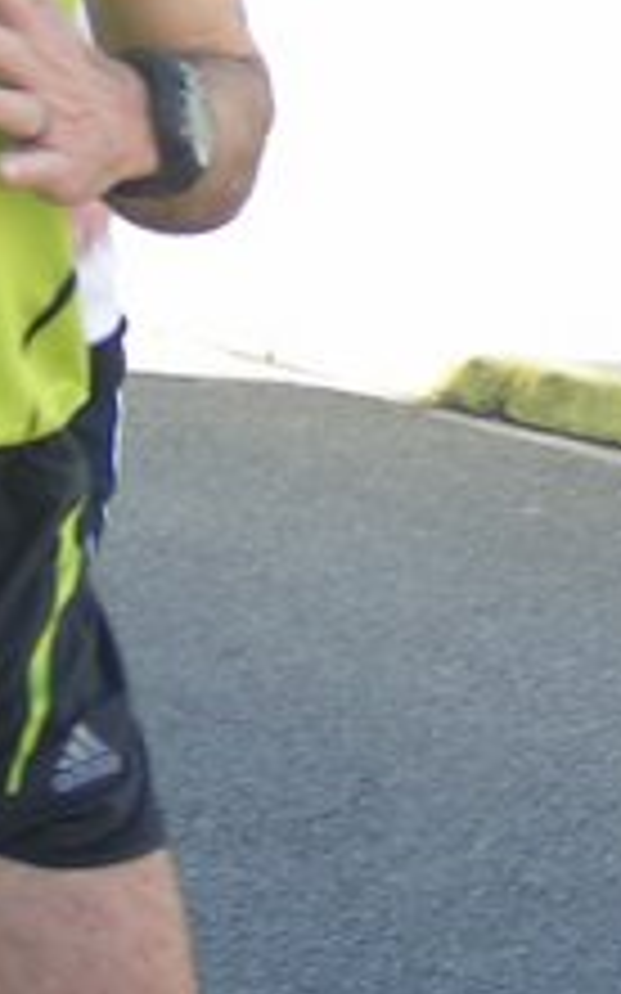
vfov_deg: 15.0
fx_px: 3739
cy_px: 135
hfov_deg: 9.5
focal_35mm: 138
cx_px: 252
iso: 50
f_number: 2.8
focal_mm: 6.9
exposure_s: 1/200
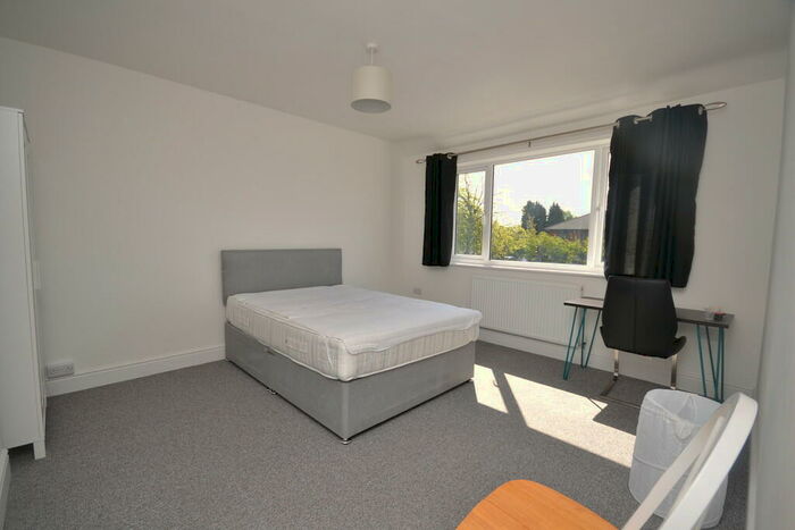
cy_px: 265
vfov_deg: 77.4
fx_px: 331
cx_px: 398
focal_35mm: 15
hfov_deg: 100.4
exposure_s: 1/160
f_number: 6.3
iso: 100
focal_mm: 10
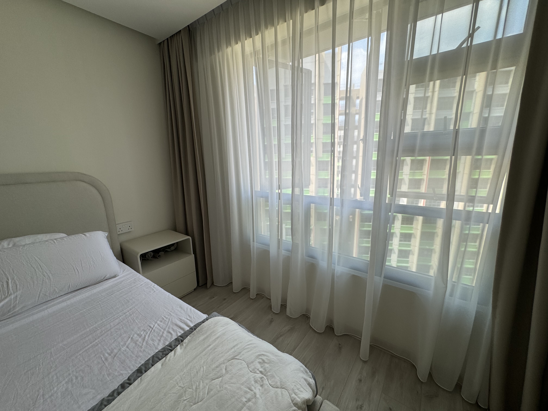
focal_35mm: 14
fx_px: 222
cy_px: 206
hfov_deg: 102.1
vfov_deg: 85.7
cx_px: 274
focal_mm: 2.22
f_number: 2.2
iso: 40
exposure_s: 1/207
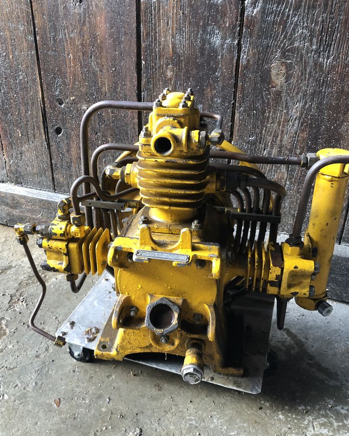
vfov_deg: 58.7
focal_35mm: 30
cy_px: 208
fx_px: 387
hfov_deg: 48.5
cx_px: 172
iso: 32
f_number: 1.8
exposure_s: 1/30
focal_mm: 3.99
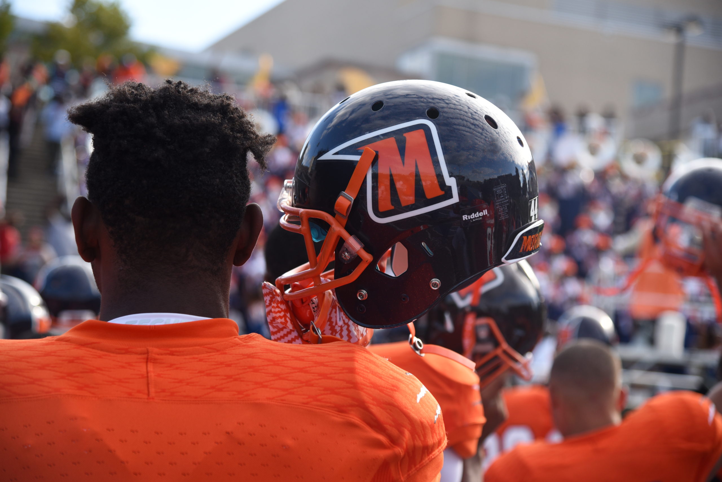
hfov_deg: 24.8
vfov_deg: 16.7
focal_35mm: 82
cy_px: 241
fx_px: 1645
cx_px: 361
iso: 500
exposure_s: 1/1250
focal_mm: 82
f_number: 4.5
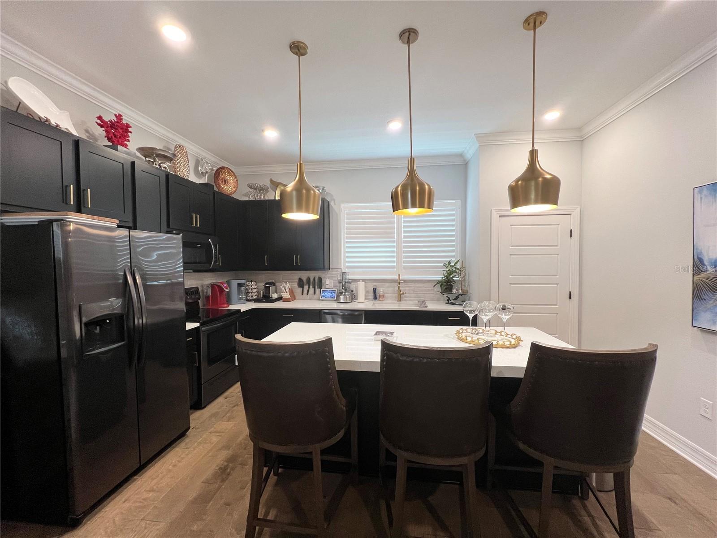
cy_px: 269
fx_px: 269
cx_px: 358
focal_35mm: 13
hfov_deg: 106.2
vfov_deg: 89.9
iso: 160
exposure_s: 1/60
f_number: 1.8
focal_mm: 1.57
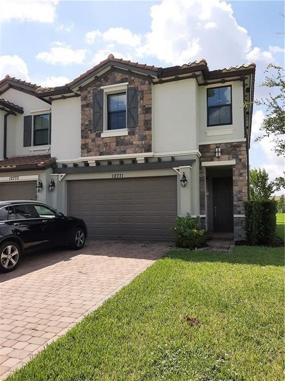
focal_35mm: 26
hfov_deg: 53.0
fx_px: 286
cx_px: 142
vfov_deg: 67.3
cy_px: 190
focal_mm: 3.93
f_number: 1.7
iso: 40
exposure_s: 1/2632
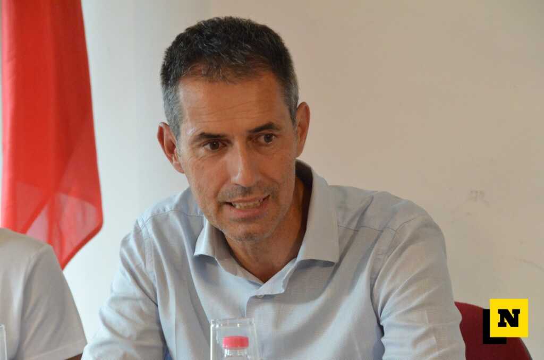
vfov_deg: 5.4
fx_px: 3845
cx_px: 272
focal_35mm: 255
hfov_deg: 8.1
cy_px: 180
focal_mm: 170
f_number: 10
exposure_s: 1/100
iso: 5000
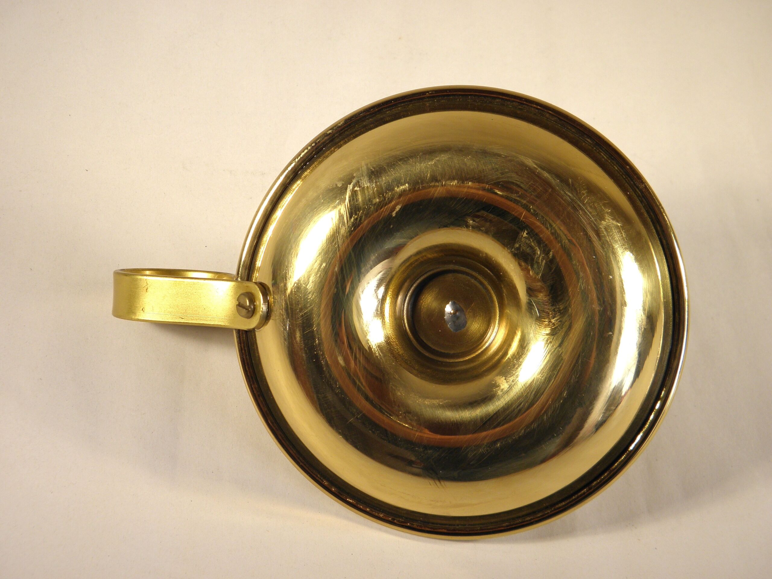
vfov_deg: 24.8
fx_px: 1316
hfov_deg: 32.7
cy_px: 290
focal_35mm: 59
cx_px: 386
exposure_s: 1/50
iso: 100
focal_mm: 10.6
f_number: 4.1
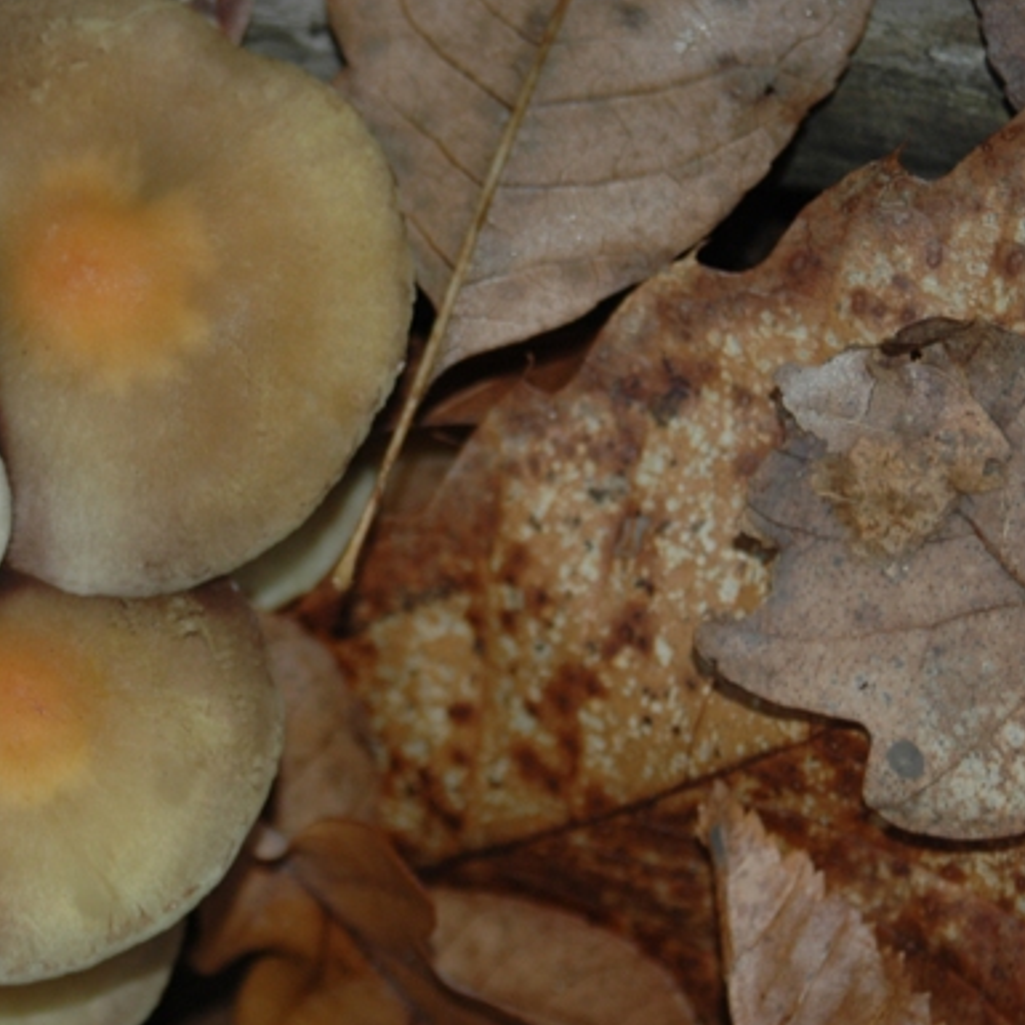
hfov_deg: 8.2
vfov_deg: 8.3
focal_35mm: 212
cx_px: -3
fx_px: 7102
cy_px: 442
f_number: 5.6
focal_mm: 80
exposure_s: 1/60
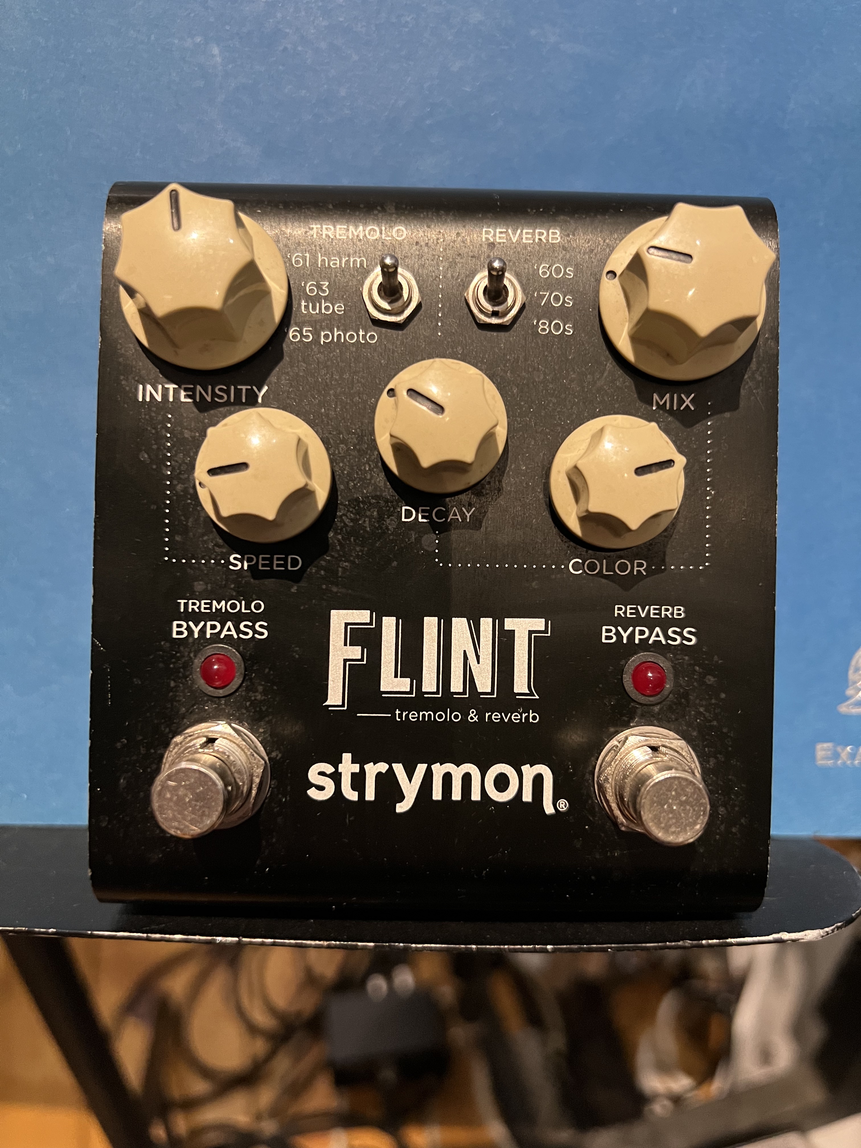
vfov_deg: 67.3
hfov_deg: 53.1
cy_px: 574
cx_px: 430
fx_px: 862
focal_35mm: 26
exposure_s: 1/50
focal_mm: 5.7
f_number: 1.5
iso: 500
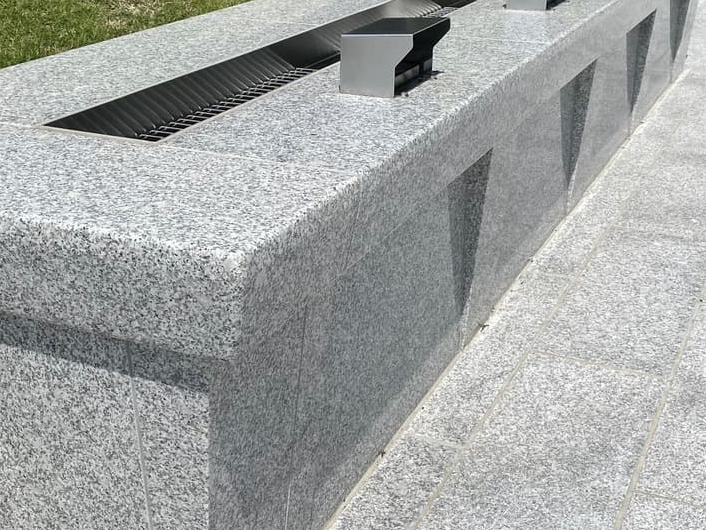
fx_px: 1081
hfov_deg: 36.1
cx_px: 327
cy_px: 211
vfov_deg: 27.5
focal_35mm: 53
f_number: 1.8
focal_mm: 4.25
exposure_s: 1/5747
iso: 32
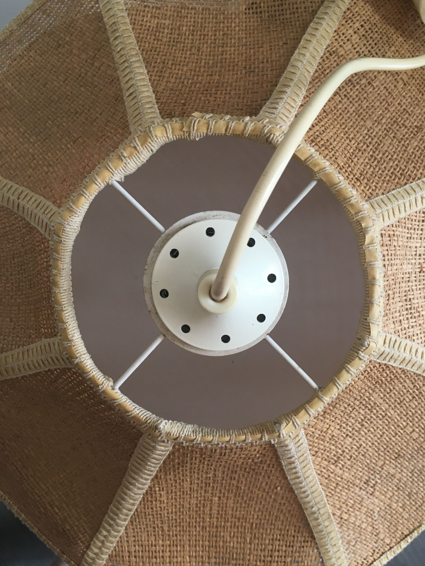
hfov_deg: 48.2
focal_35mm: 29
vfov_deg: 61.7
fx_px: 475
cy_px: 283
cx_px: 212
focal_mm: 4.15
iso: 50
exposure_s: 1/33
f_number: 2.2
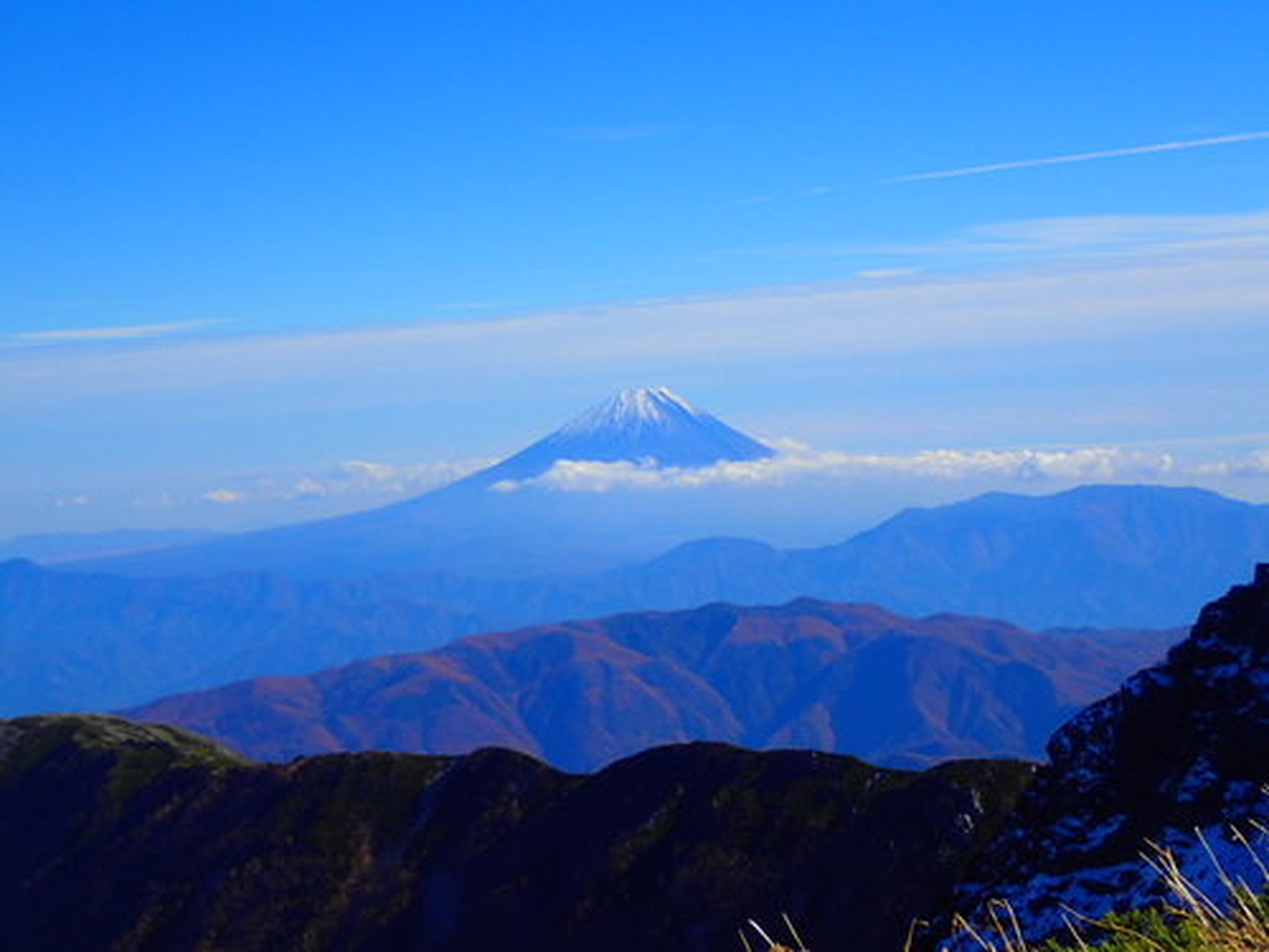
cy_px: 476
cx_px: 634
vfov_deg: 18.4
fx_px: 2933
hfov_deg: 24.4
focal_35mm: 80
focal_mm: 14.41
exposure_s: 1/640
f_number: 5.6
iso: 100
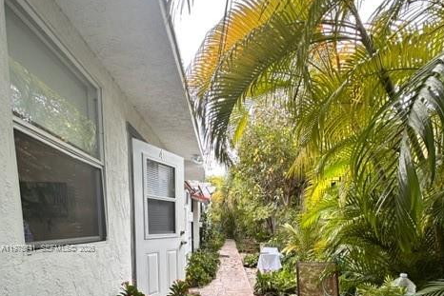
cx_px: 228
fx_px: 247
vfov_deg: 56.2
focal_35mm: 20
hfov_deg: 83.9
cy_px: 248
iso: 40
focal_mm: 2.22
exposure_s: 1/113
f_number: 2.2
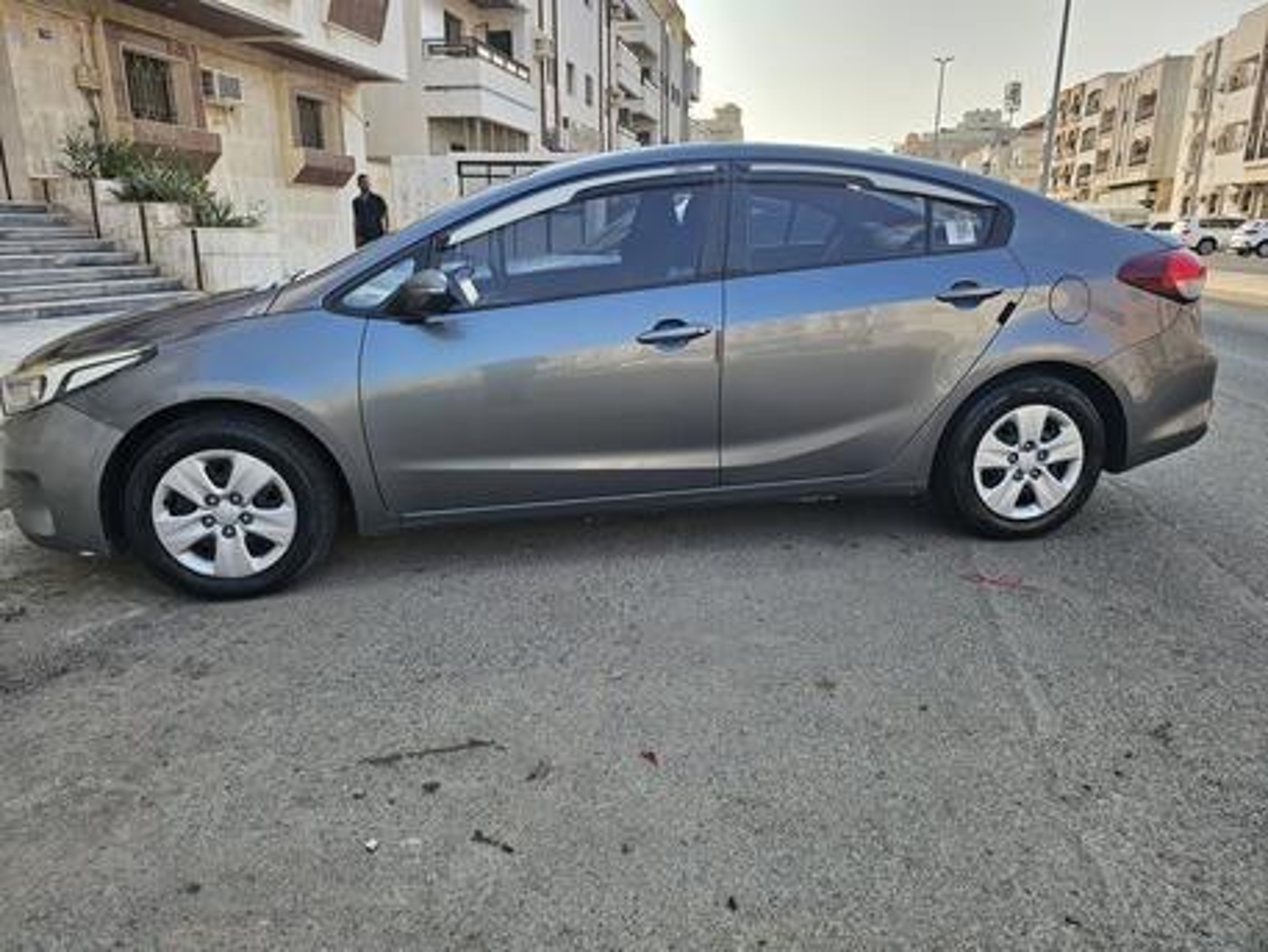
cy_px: 476
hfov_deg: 73.9
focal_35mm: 23
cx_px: 634
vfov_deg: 58.9
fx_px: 843
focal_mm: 6.3
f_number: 1.7
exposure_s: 1/338
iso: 10
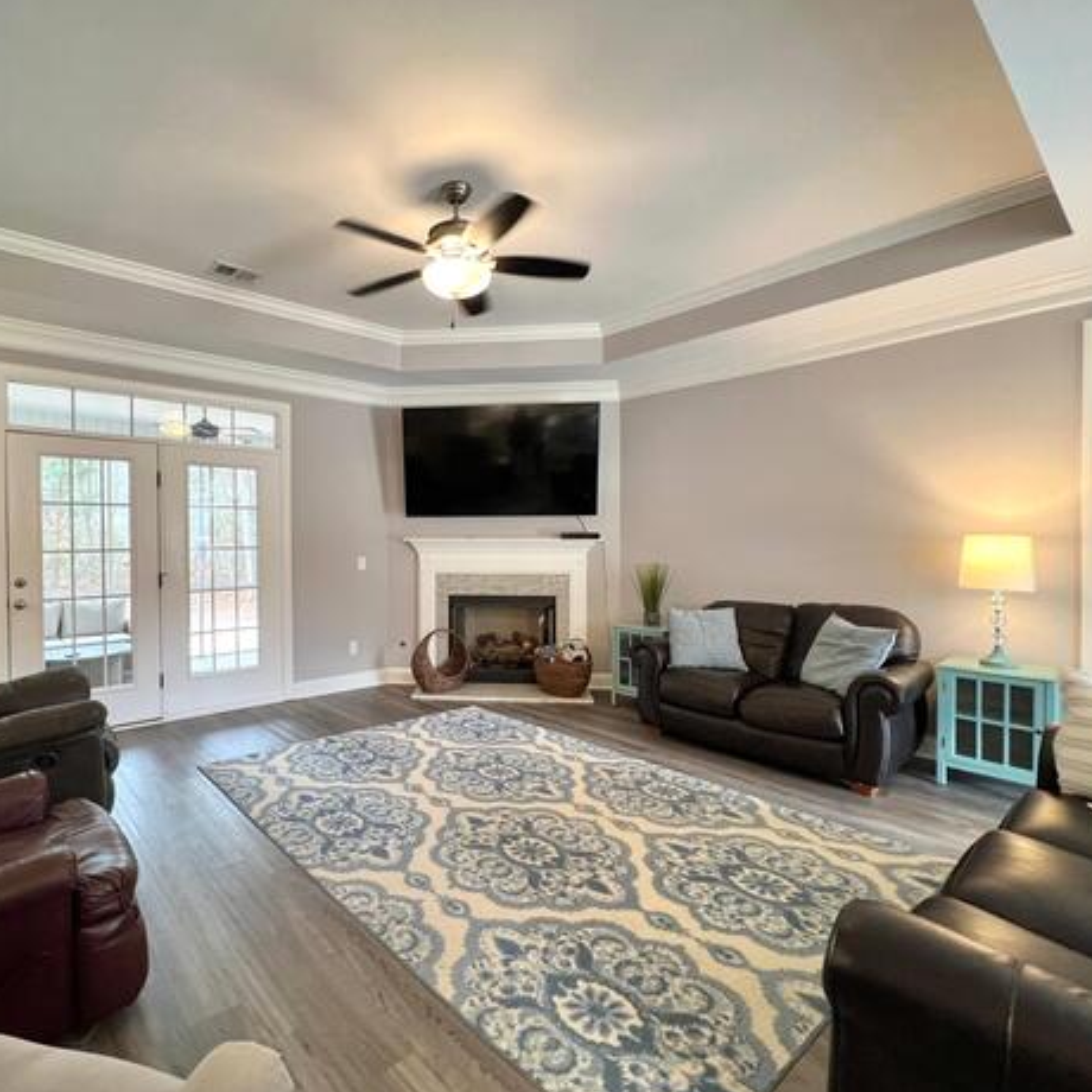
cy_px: 551
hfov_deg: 86.4
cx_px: 442
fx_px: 571
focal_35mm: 16
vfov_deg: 87.4
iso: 160
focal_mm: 1.57
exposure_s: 1/60
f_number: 1.8
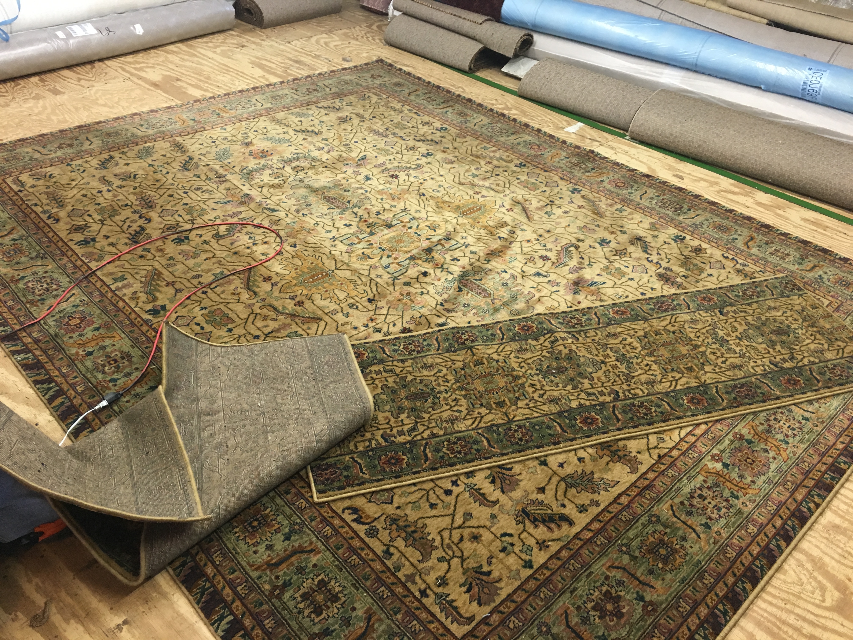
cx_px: 426
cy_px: 320
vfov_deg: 48.2
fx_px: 715
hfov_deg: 61.7
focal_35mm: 29
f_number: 2.2
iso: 100
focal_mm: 4.15
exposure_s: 1/30
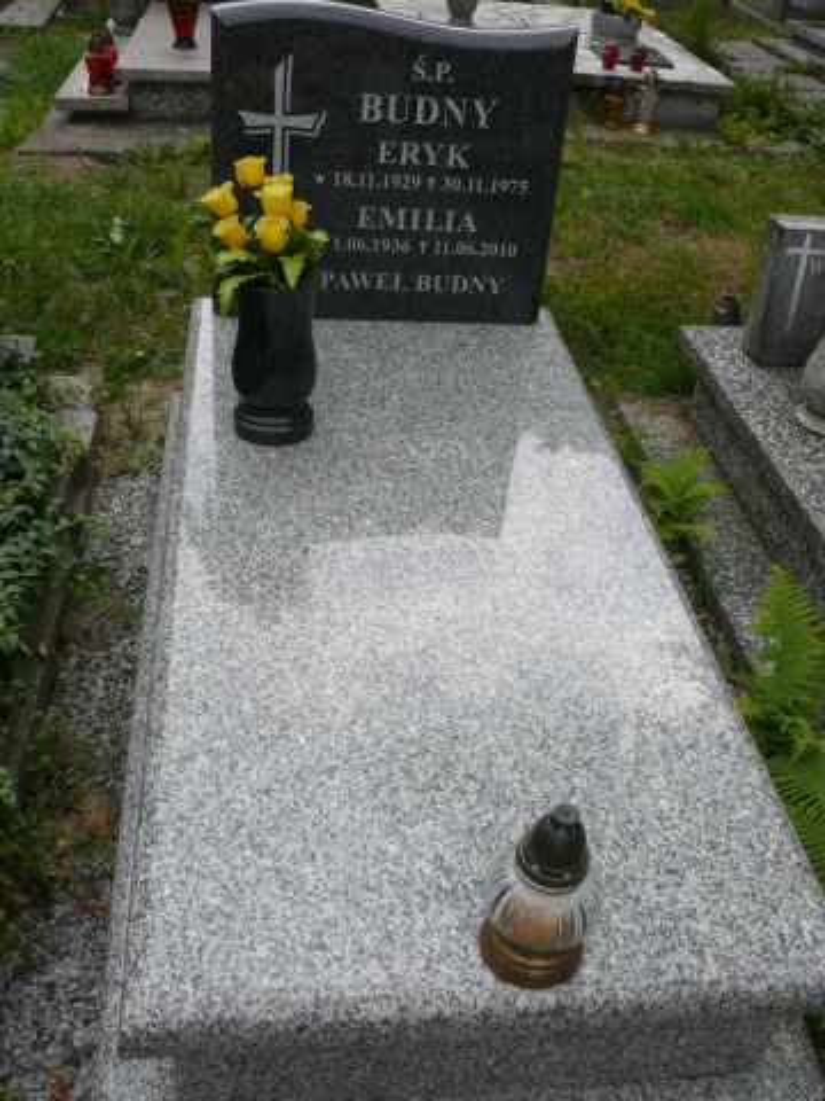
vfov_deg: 52.6
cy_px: 550
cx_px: 412
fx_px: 1112
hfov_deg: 40.7
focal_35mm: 35
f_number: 5.6
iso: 100
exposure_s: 1/250
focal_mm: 7.4
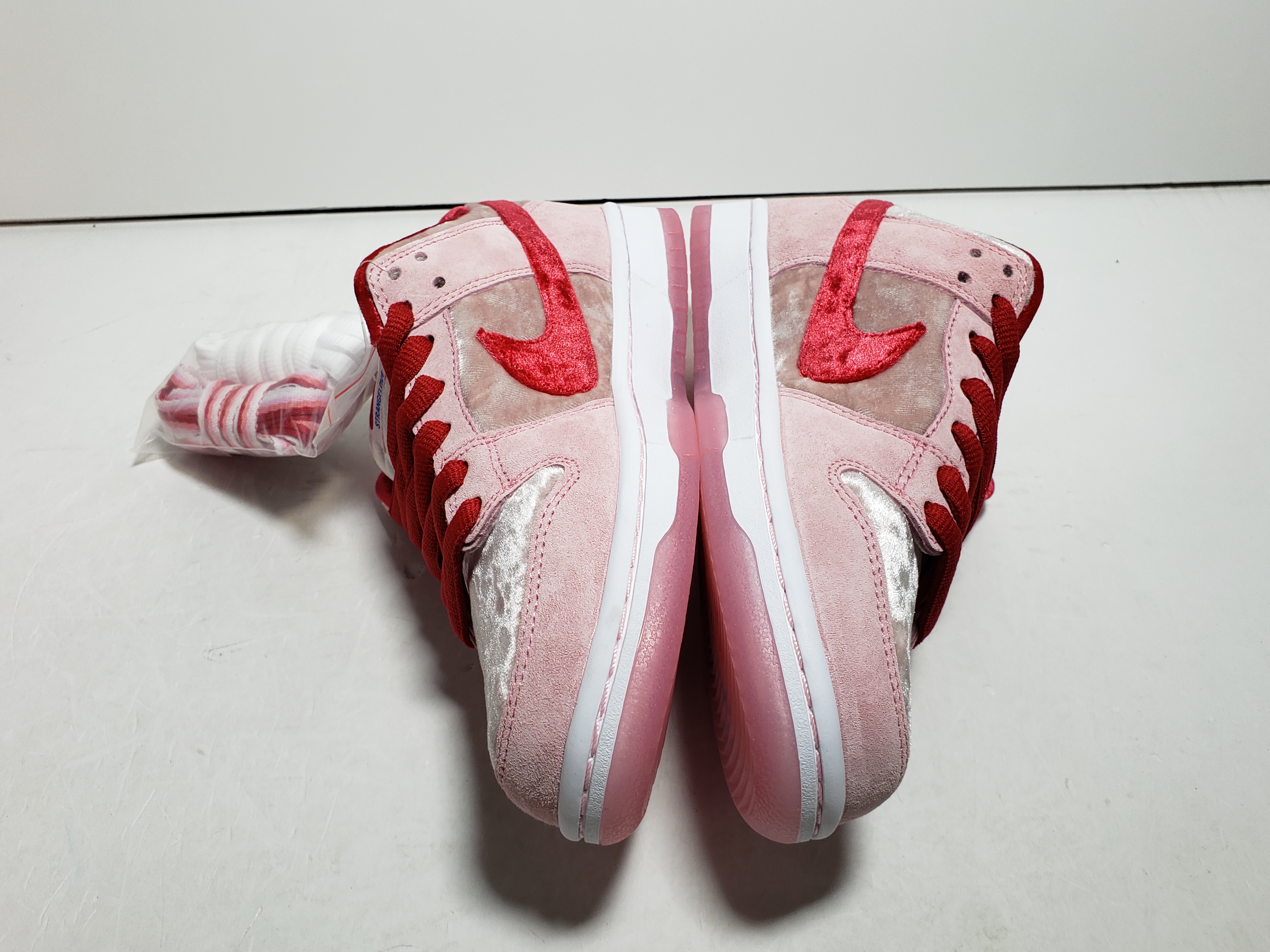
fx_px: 954
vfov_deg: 53.1
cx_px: 635
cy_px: 476
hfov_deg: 67.3
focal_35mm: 26
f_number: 2.4
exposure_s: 1/253
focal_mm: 4.3
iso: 50
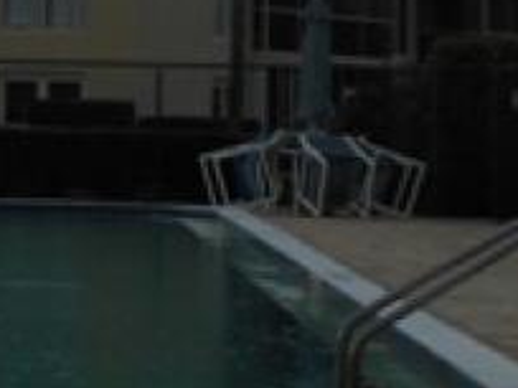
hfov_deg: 11.4
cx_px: -254
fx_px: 2484
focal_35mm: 166
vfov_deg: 8.7
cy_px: -257
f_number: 3.5
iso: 80
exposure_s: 1/640
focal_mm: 6
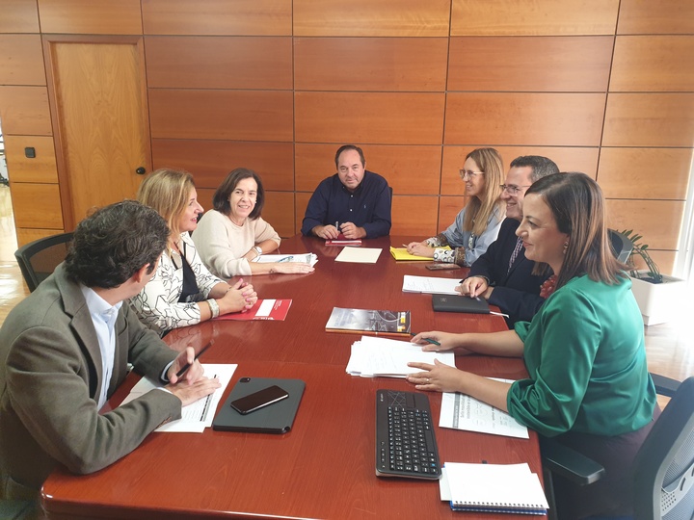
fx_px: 521
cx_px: 347
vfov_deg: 53.1
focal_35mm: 26
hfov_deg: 67.3
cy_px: 260
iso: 200
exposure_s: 1/50
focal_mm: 4.3
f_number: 2.4
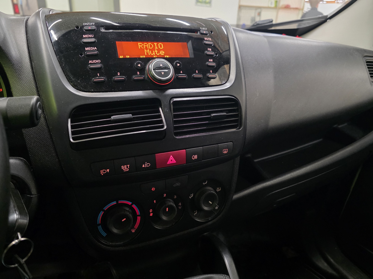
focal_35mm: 23
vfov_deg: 58.9
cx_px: 186
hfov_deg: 73.9
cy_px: 140
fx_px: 248
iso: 1000
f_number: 1.7
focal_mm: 6.3
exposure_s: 1/100
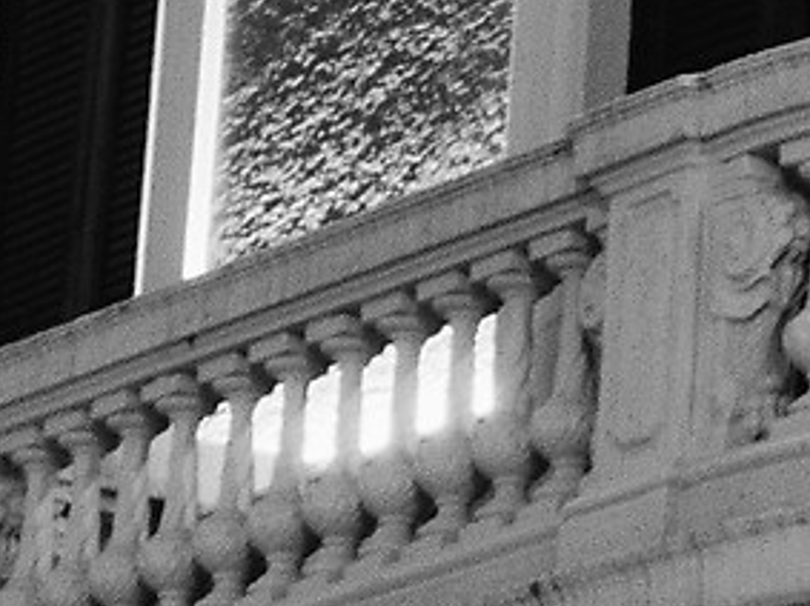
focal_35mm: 343
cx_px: 1566
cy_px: -909
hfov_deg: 5.7
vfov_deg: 4.2
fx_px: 8023
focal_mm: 28
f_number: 13
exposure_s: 8
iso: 100
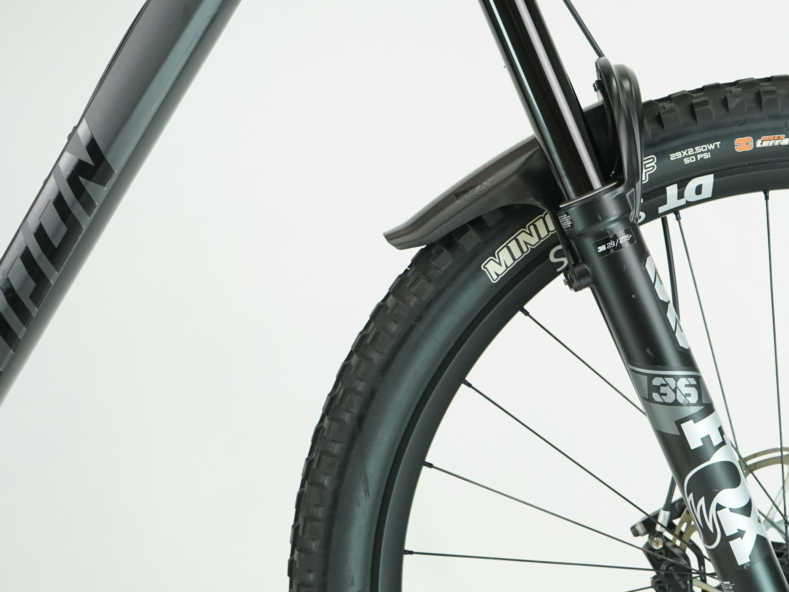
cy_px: 260
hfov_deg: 30.5
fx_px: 1413
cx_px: 616
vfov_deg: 23.6
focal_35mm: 62
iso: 1600
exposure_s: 1/200
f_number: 5.6
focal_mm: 38
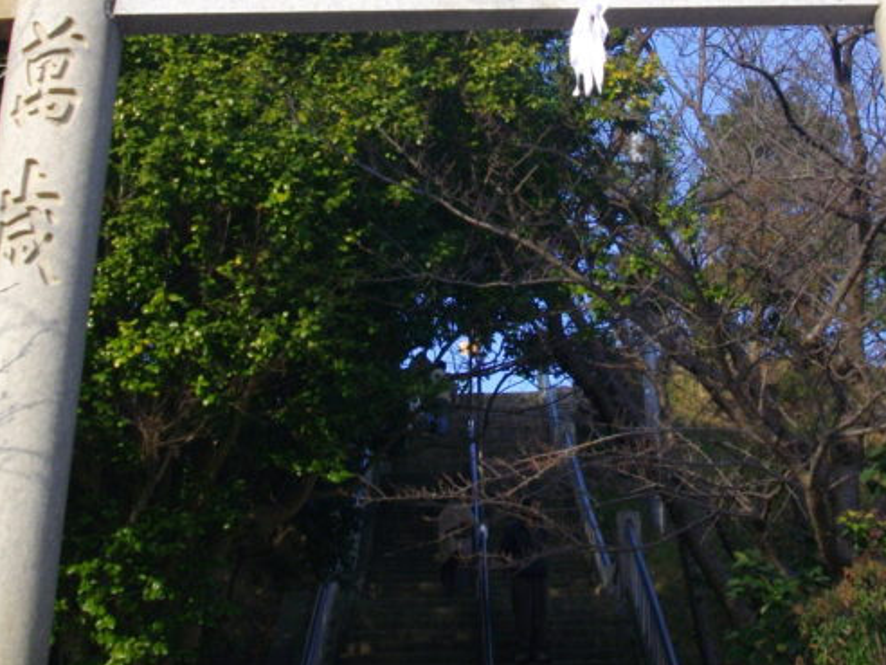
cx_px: 486
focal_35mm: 77
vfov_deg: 18.9
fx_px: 1971
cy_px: 110
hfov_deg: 25.3
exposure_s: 1/200
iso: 100
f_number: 5.6
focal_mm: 6.2
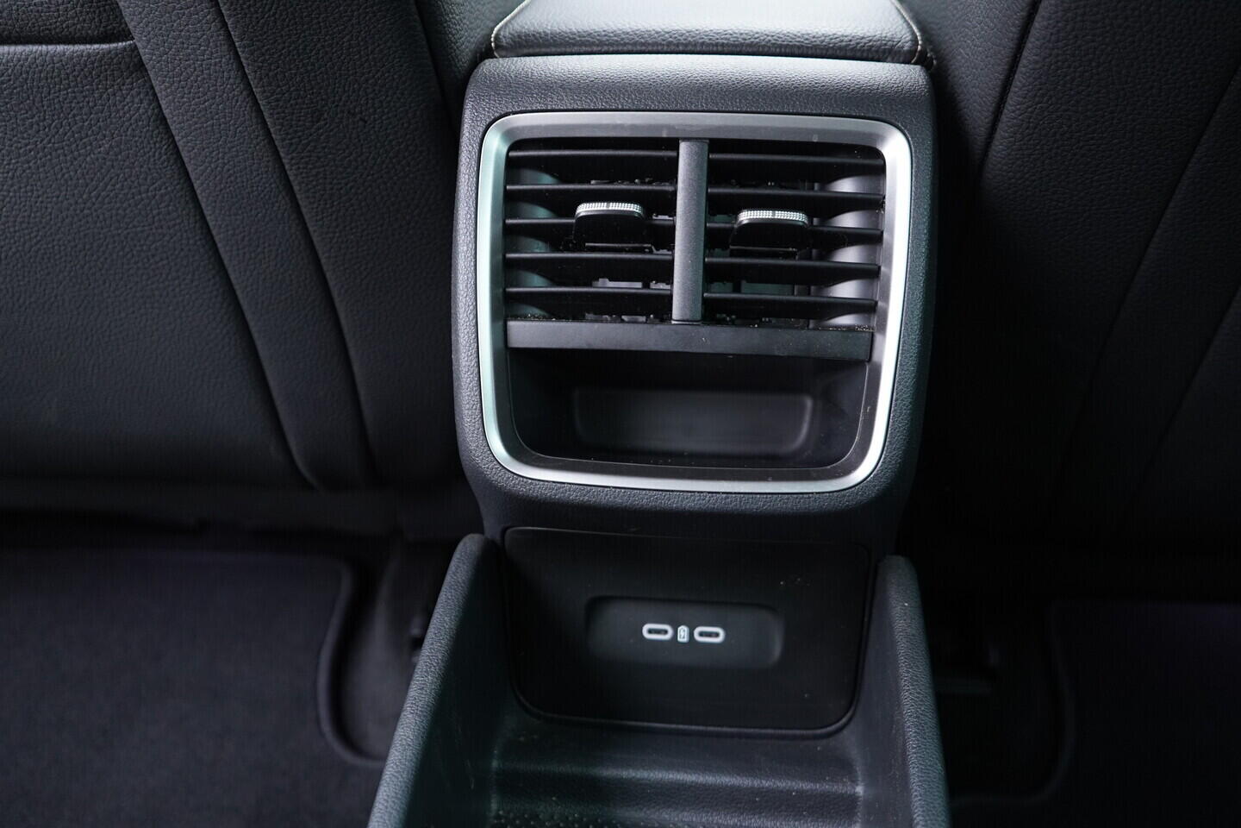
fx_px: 1241
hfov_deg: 53.1
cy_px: 414
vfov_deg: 36.9
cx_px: 620
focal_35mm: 36
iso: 1000
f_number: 2.8
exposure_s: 1/40
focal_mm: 24
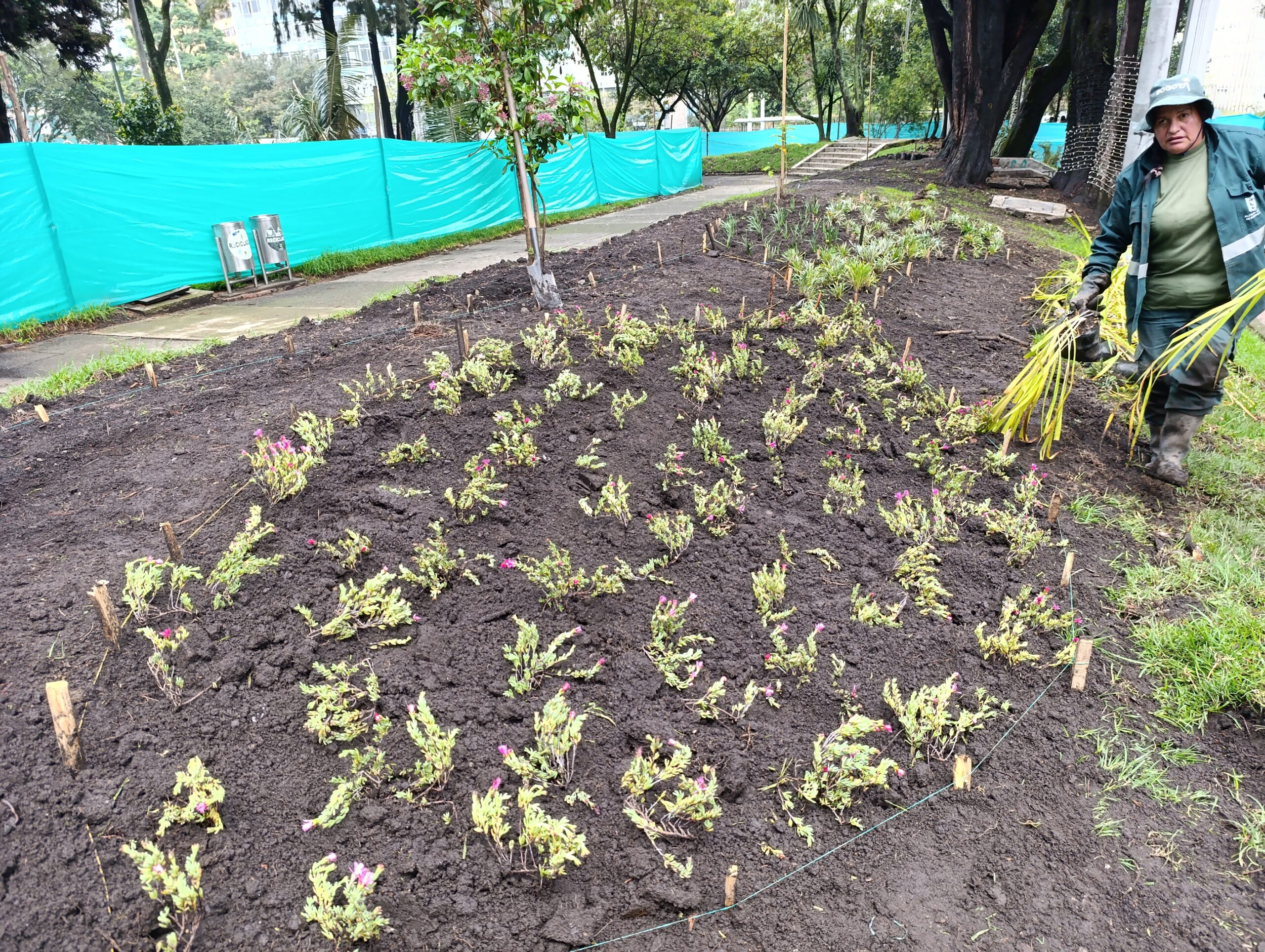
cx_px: 632
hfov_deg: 73.8
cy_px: 476
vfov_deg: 59.0
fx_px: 842
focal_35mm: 23
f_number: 1.6
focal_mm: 6.14
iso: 160
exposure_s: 1/120
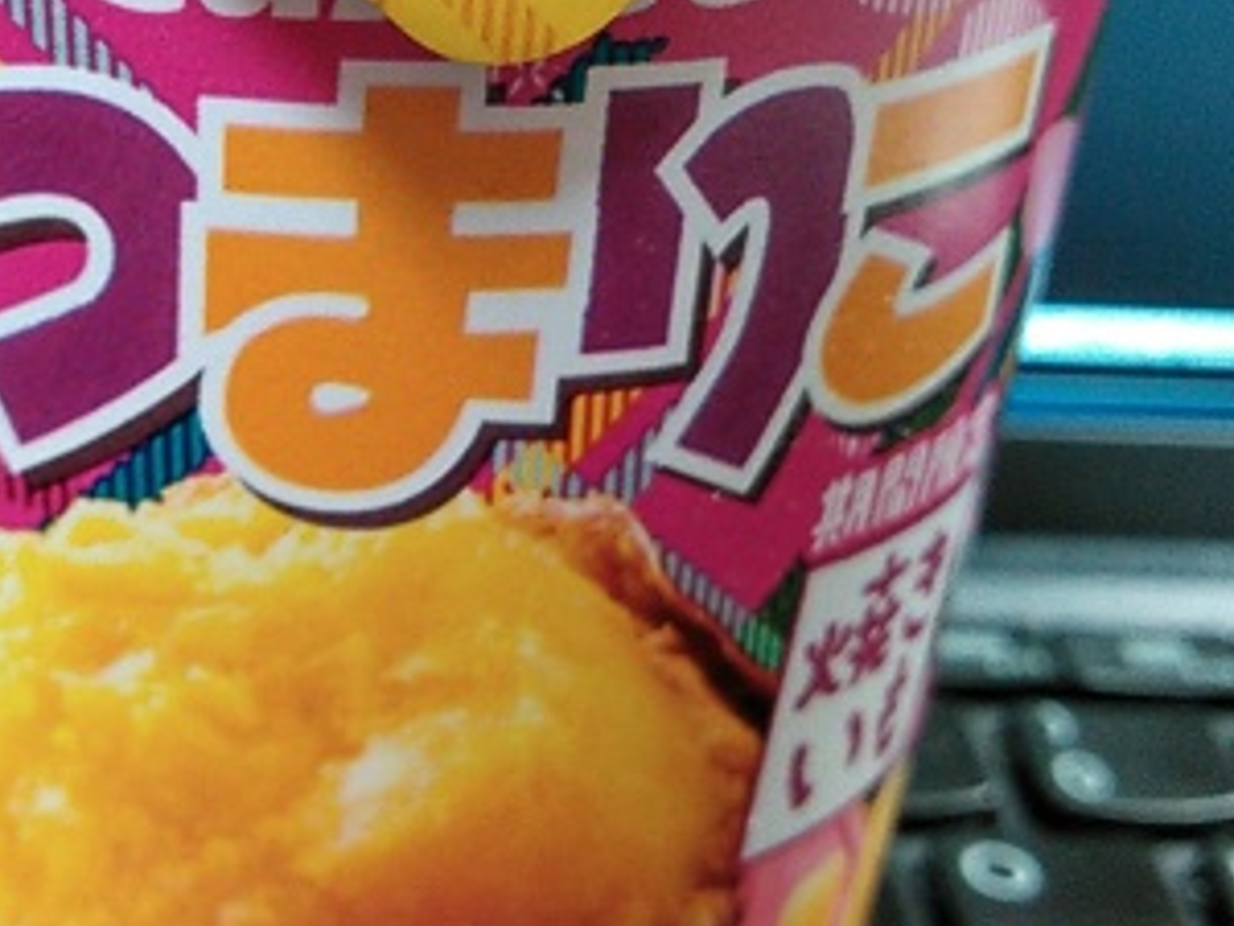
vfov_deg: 22.9
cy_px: 407
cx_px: 346
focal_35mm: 64
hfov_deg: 29.9
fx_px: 2281
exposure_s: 1/12.3
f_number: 2.4
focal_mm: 4
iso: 800
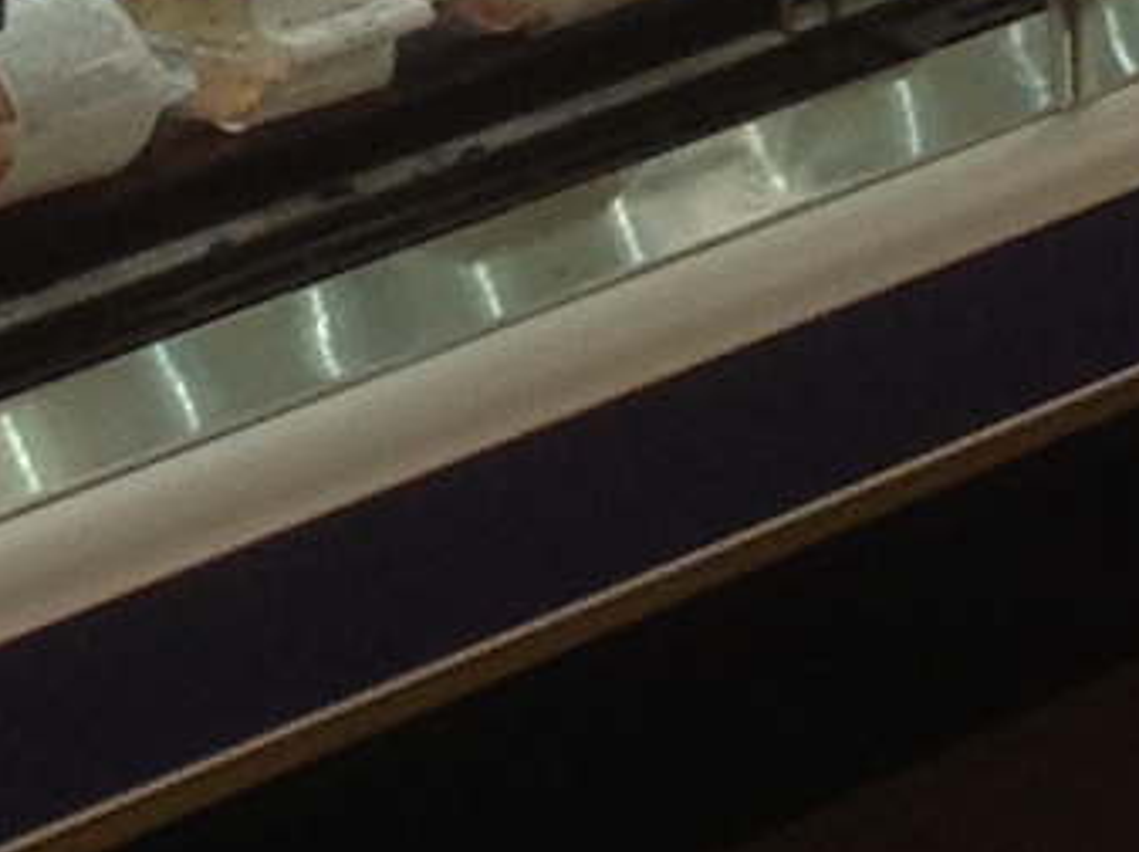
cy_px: -646
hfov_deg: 7.1
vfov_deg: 5.4
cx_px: -1251
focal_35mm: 269
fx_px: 8842
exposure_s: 1/40
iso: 64
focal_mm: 4.28
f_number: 2.4
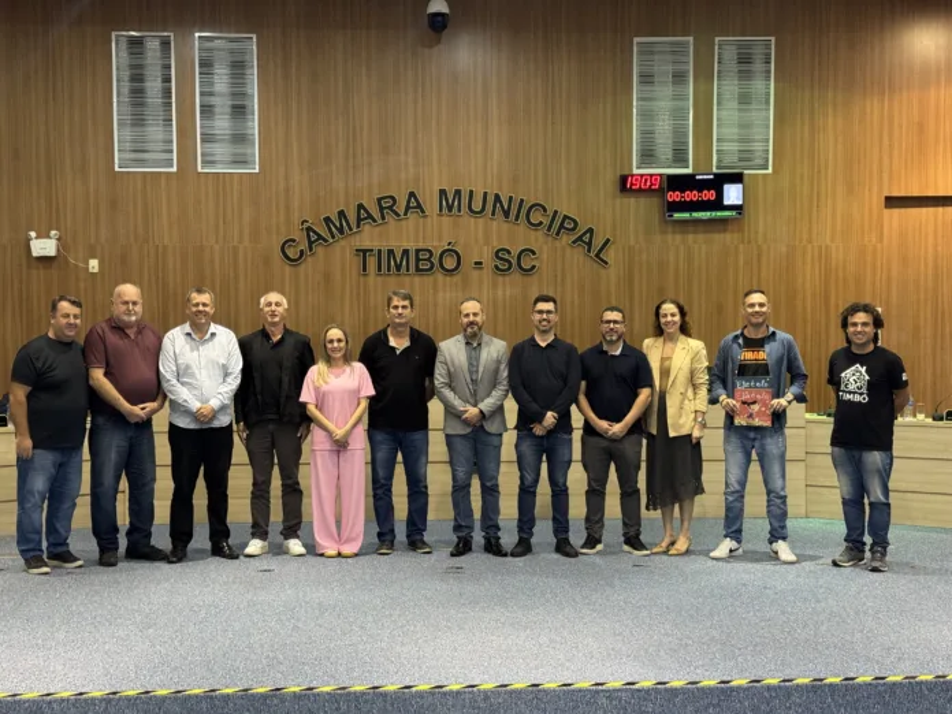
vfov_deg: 30.3
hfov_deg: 39.7
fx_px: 1320
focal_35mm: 48
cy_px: 357
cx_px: 476
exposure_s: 1/40
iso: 320
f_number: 1.78
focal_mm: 6.76
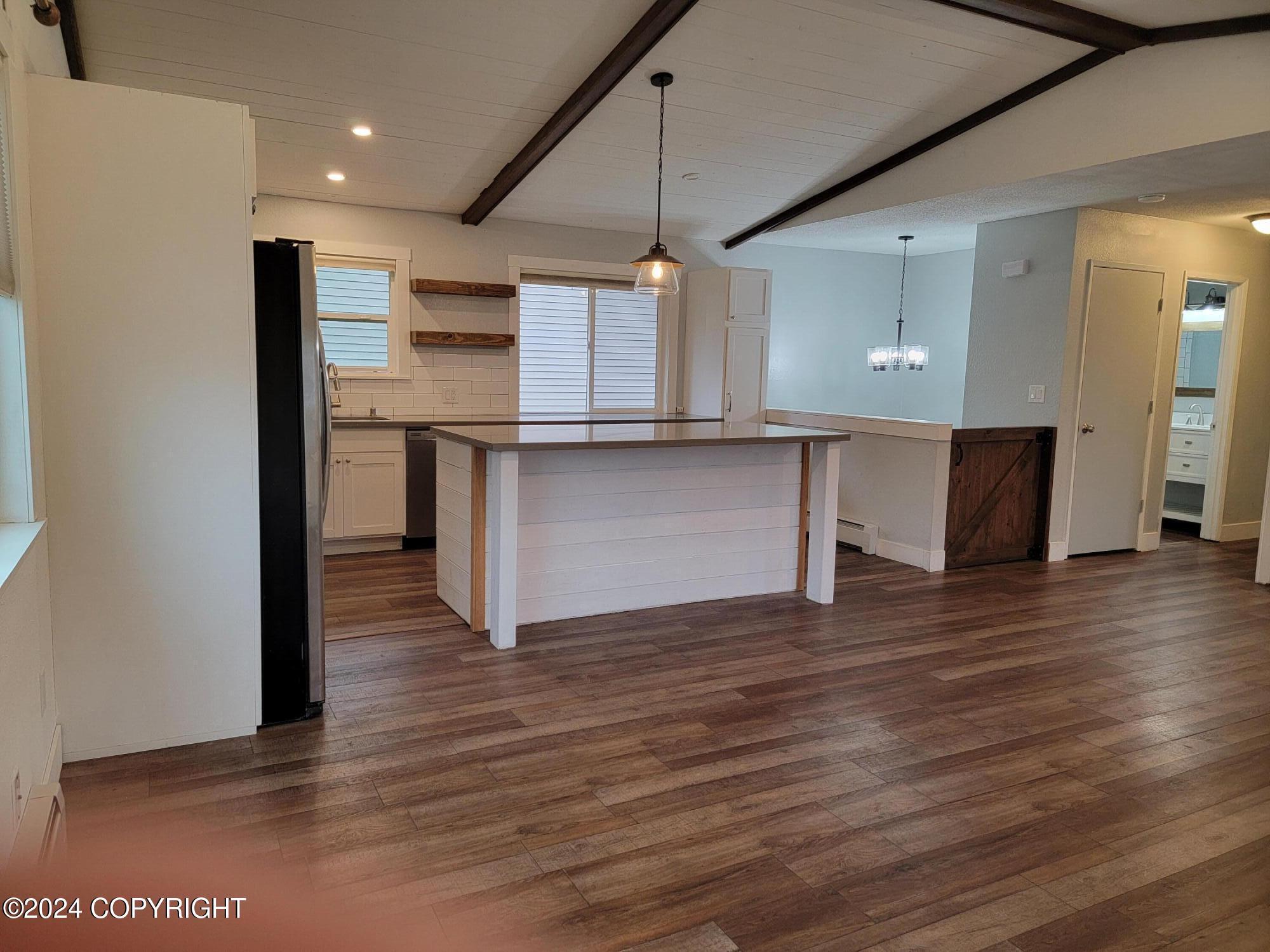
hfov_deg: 71.6
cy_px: 476
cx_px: 635
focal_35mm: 24
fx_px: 881
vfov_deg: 56.8
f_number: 1.8
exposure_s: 1/120
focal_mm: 6.7
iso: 250
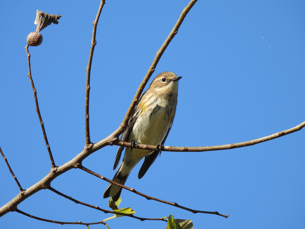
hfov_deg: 1.8
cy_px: 114
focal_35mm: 1100
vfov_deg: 1.4
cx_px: 152
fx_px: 9692
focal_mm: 196
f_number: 5.6
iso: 100
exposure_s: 1/320
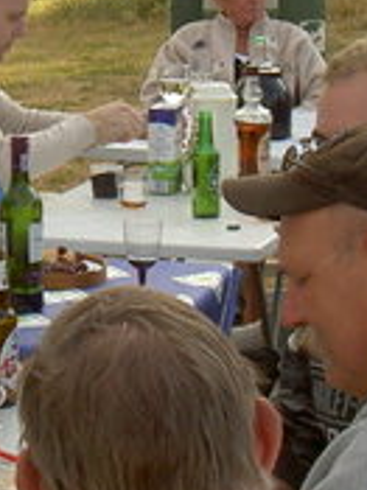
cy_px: 71
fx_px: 2208
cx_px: -8
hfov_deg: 9.4
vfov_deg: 12.6
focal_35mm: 156
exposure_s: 1/160
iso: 50
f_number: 4.7
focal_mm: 8
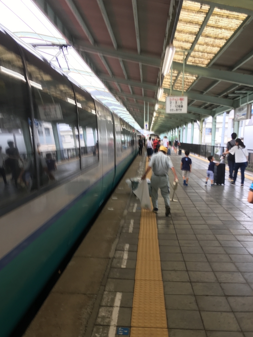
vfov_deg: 53.8
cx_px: 131
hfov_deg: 41.8
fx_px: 331
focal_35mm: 34
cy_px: 191
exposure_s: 1/40
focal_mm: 4.15
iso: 32
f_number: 2.2
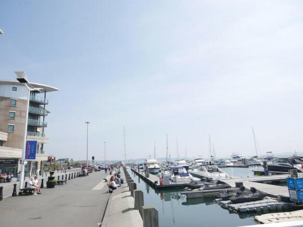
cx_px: 152
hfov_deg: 71.6
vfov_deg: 56.9
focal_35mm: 24
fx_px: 210
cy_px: 114
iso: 200
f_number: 7.1
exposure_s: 1/500
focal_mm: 12
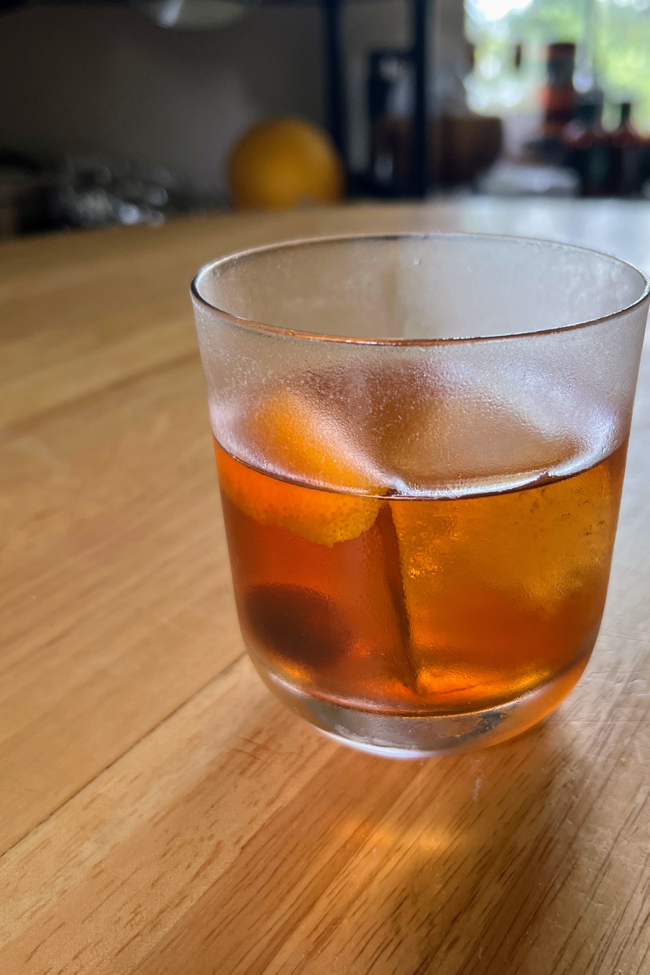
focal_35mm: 33
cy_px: 477
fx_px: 894
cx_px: 402
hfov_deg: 39.7
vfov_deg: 57.2
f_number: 1.5
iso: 125
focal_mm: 5.7
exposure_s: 1/60
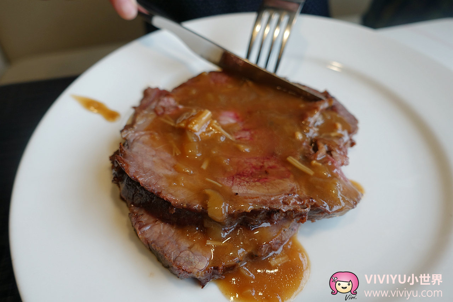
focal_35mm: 24
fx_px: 302
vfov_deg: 53.1
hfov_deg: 73.8
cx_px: 226
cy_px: 151
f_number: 2.8
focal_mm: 8.8
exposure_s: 1/60
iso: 125
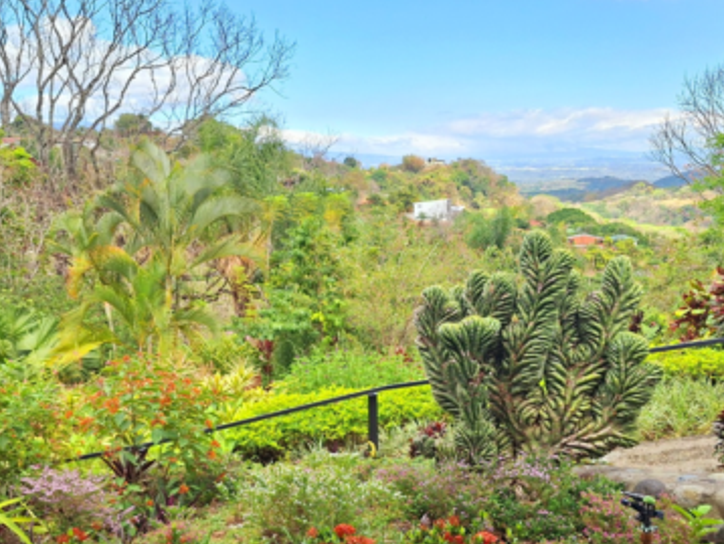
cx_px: 322
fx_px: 795
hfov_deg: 48.9
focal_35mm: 38
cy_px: 336
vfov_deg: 37.6
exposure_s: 1/1000
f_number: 1.8
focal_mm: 5.54
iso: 40
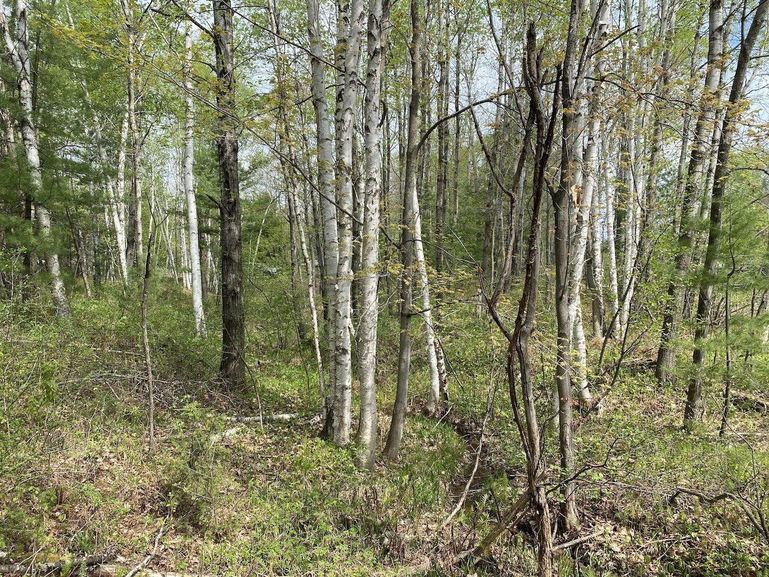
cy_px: 288
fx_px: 578
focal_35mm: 26
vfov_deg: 53.1
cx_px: 384
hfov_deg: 67.3
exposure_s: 1/839
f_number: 1.8
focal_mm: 4.25
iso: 32
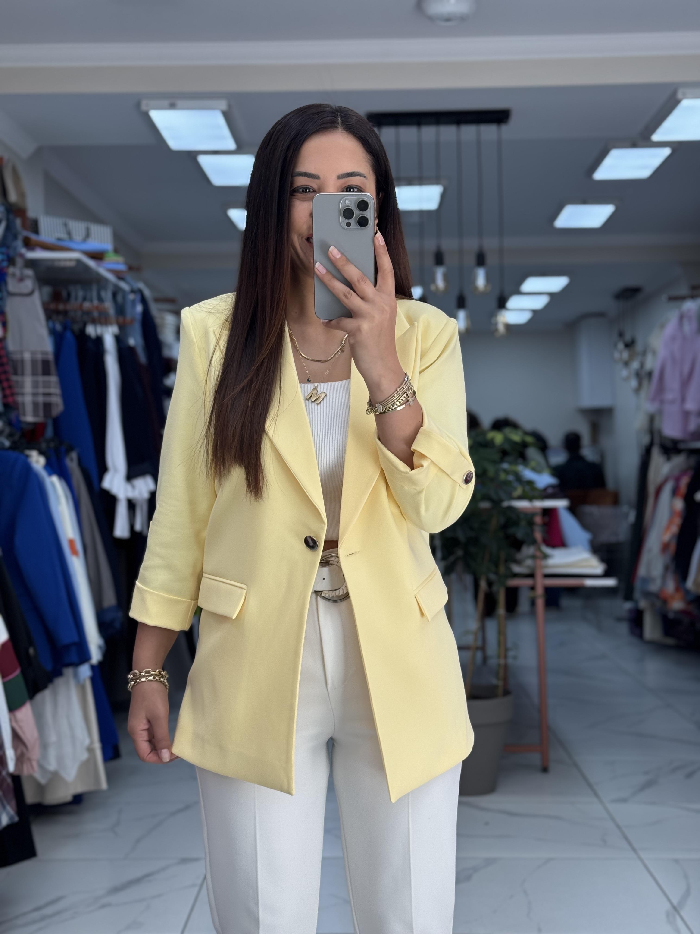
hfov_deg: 30.3
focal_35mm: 48
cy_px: 467
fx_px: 1294
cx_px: 350
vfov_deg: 39.7
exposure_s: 1/170
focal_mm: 6.76
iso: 80
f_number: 1.78
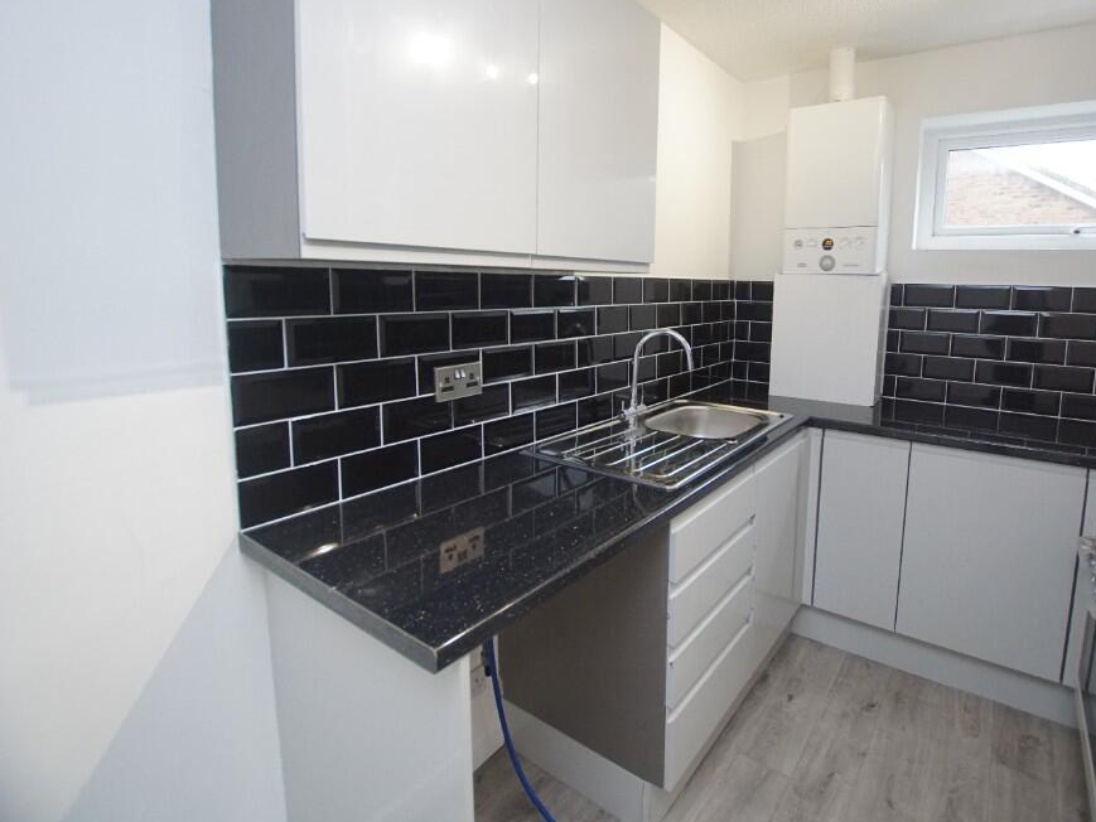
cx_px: 636
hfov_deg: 90.3
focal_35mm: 17
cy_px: 413
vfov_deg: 74.7
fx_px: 538
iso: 1600
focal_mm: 10
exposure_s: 1/160
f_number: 3.5
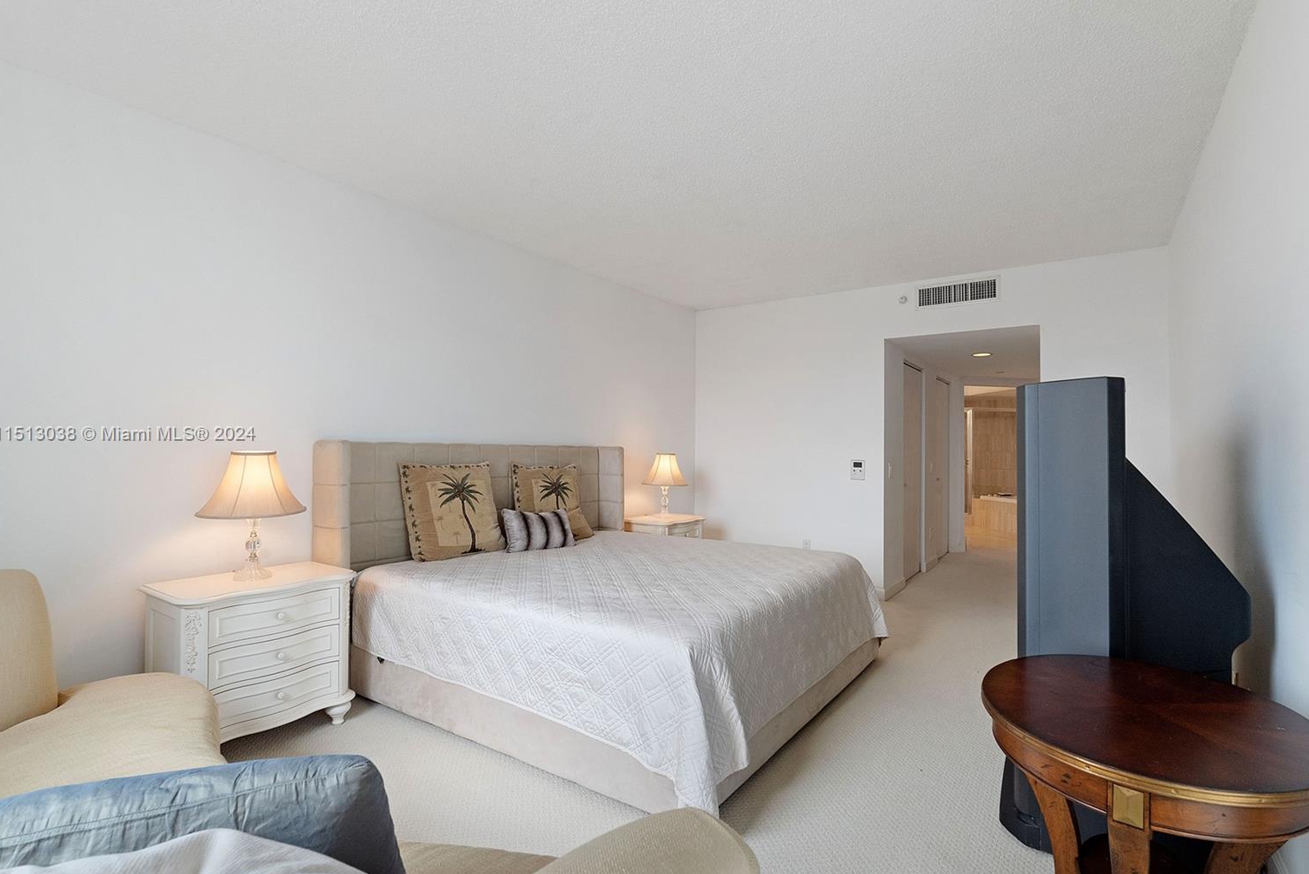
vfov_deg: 70.5
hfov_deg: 93.2
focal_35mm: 17
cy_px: 435
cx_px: 672
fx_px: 618
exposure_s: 1/30
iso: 1250
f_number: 11
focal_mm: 16
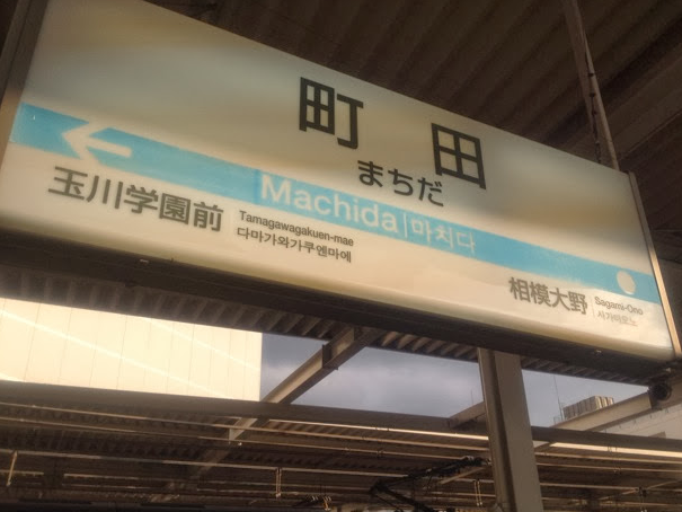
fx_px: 729
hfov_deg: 50.1
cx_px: 360
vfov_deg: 38.7
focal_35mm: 37
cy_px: 250
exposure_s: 1/951
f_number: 2.4
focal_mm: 4.28
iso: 50
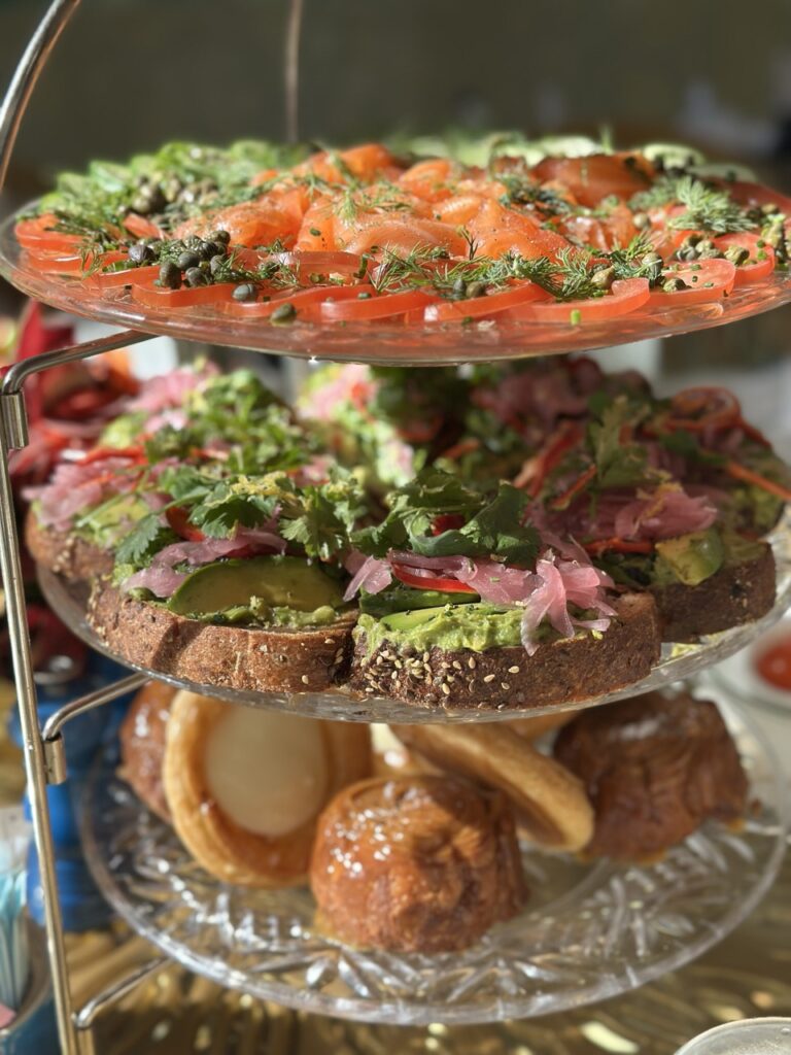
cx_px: 396
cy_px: 528
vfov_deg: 39.7
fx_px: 1462
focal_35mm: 48
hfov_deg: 30.3
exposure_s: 1/580
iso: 80
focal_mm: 6.86
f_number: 1.78
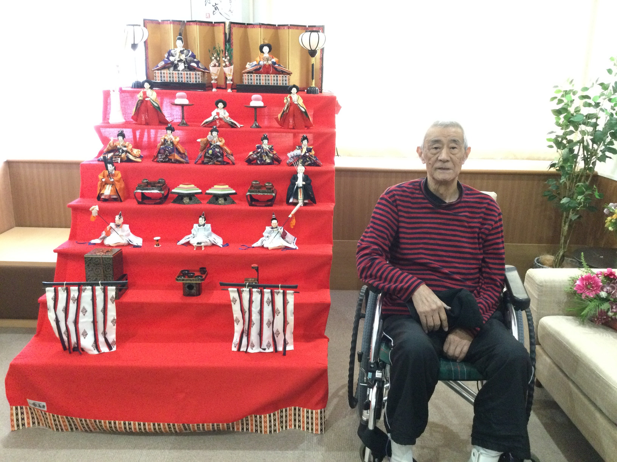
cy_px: 231
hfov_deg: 58.4
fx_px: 553
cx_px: 308
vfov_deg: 45.4
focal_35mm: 31
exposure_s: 1/20
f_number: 2.4
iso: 200
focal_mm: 3.3
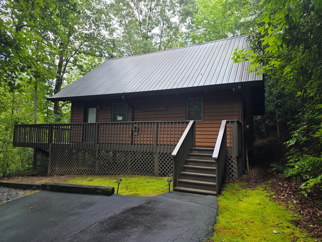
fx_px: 214
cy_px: 121
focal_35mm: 23
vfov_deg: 58.9
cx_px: 161
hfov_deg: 73.9
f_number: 1.7
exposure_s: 1/180
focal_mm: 6.3
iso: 80
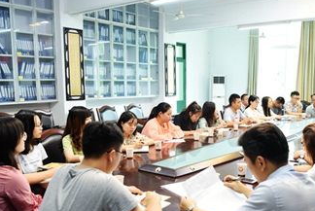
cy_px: 134
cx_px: 194
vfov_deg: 35.8
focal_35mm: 37
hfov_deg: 51.4
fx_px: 324
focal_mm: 24
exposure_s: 1/40
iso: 800
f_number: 3.2
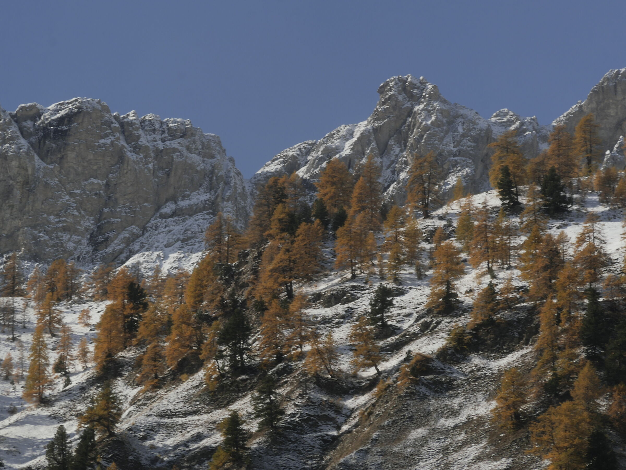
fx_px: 5425
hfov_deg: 6.6
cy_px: 235
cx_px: 313
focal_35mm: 300
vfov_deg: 5.0
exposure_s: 1/100
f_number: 22
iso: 200
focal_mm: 150
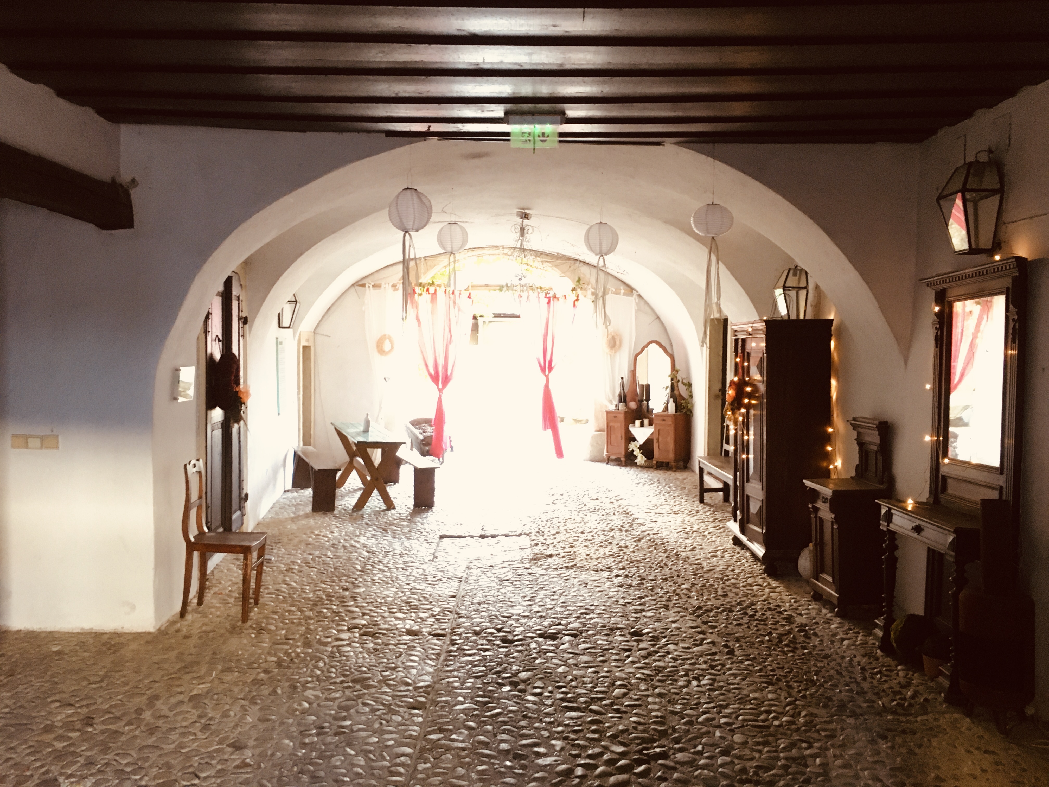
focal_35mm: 29
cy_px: 394
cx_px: 524
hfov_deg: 61.7
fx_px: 879
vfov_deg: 48.2
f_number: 2.2
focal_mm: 4.15
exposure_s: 1/20
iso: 200
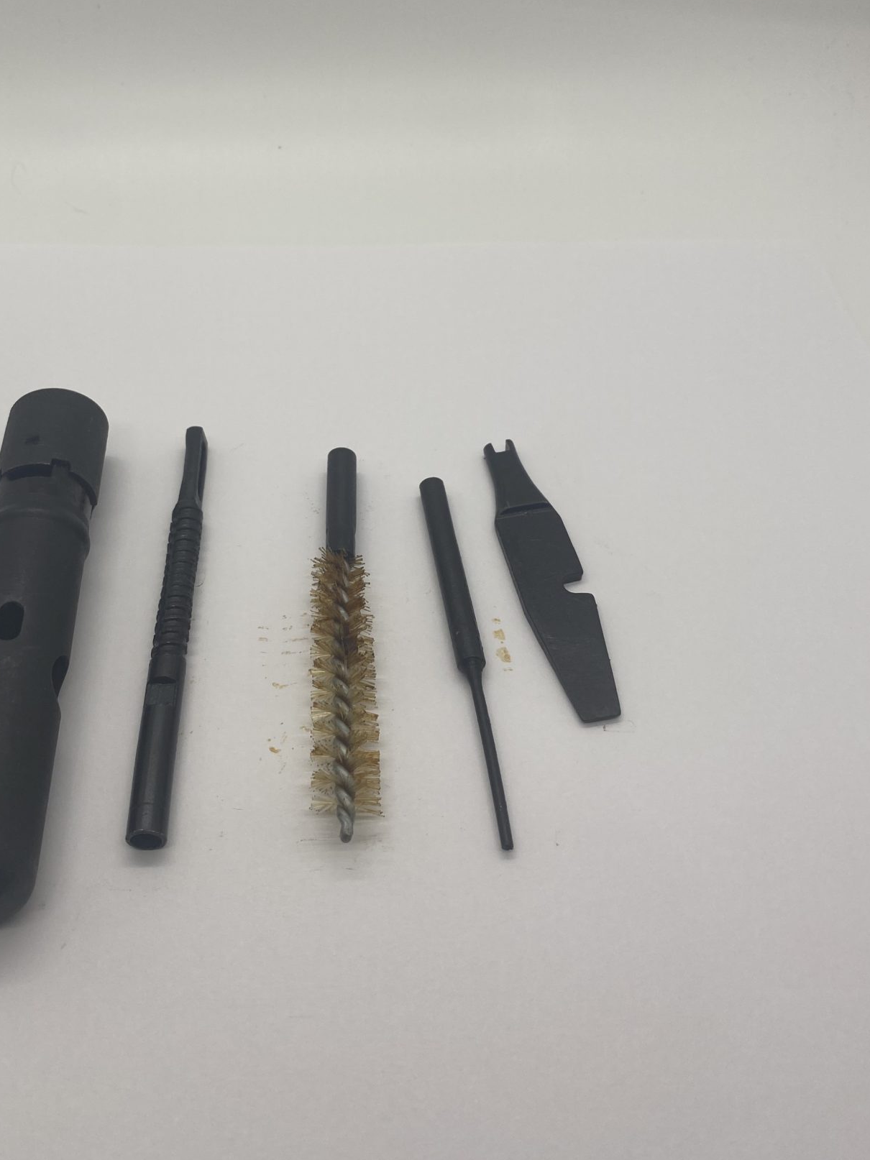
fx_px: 1106
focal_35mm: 33
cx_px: 326
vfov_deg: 54.8
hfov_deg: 42.6
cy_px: 438
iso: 32
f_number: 1.8
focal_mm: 4.25
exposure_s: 1/436
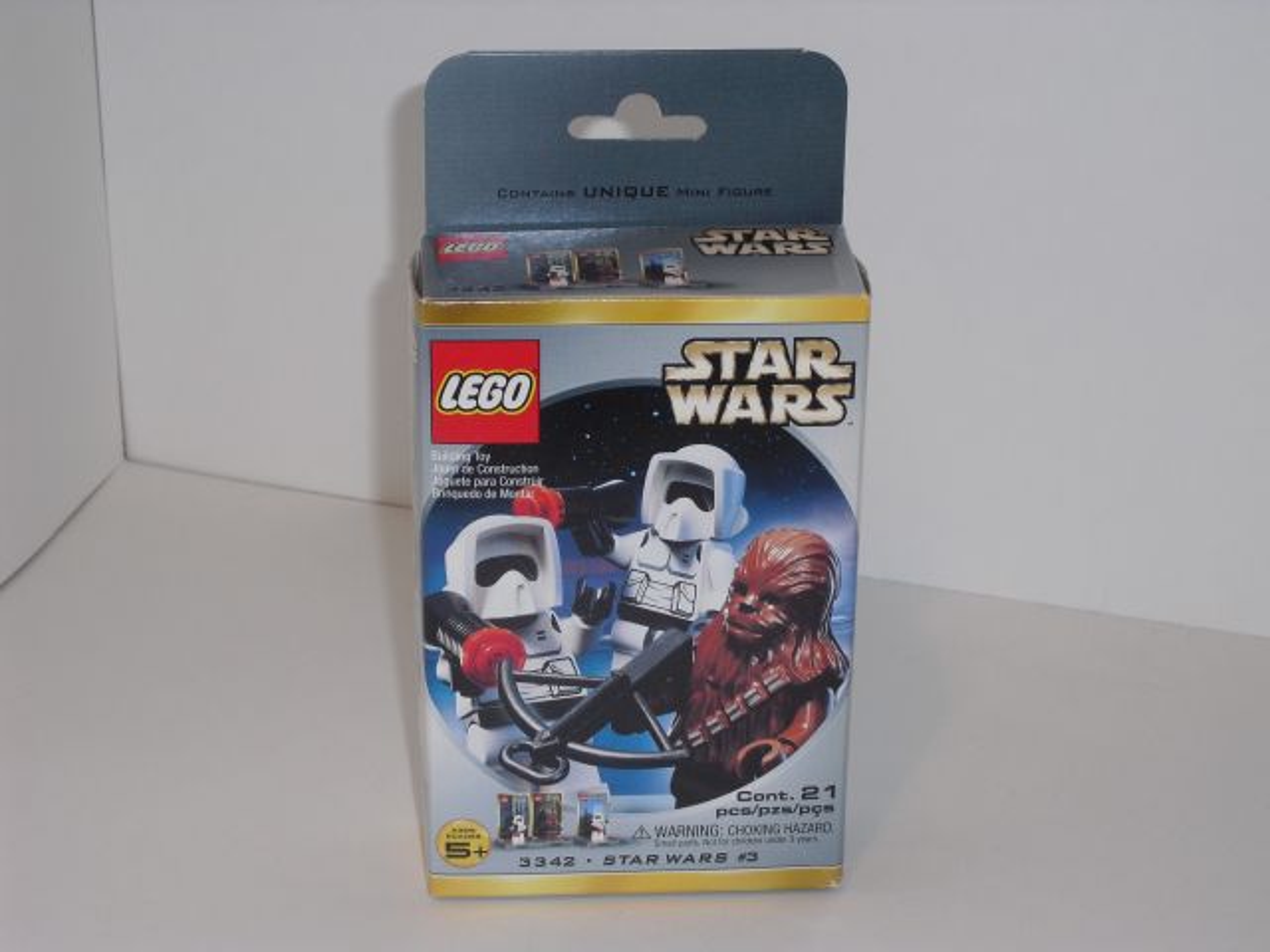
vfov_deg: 19.9
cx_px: 635
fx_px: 2715
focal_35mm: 74
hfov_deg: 26.3
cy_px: 476
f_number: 4.6
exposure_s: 1/60
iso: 100
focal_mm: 13.1
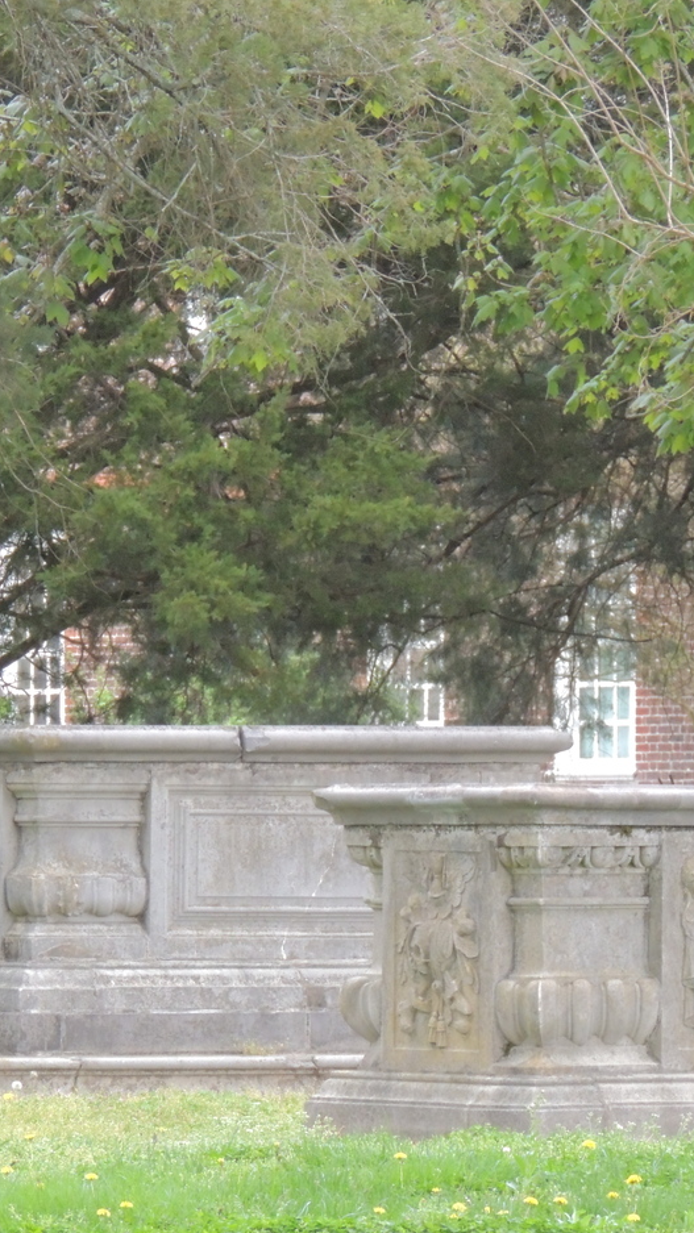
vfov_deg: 5.8
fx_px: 12171
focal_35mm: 372
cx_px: 387
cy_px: 630
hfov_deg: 3.3
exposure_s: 1/200
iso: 800
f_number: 4.7
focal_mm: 44.5
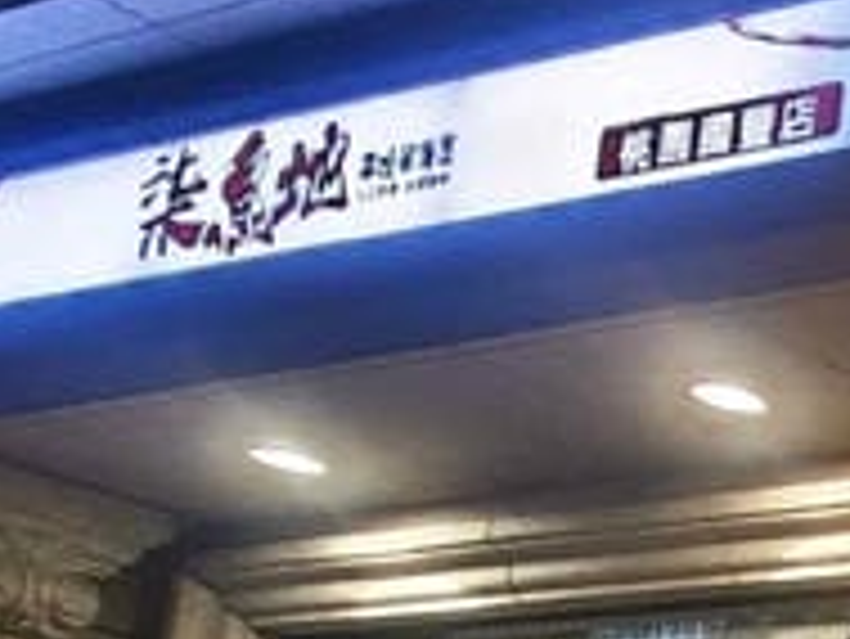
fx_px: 1867
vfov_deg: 17.5
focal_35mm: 76
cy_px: 954
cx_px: 1970
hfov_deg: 15.6
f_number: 1.8
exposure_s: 1/33.3
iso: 800
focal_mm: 2.03
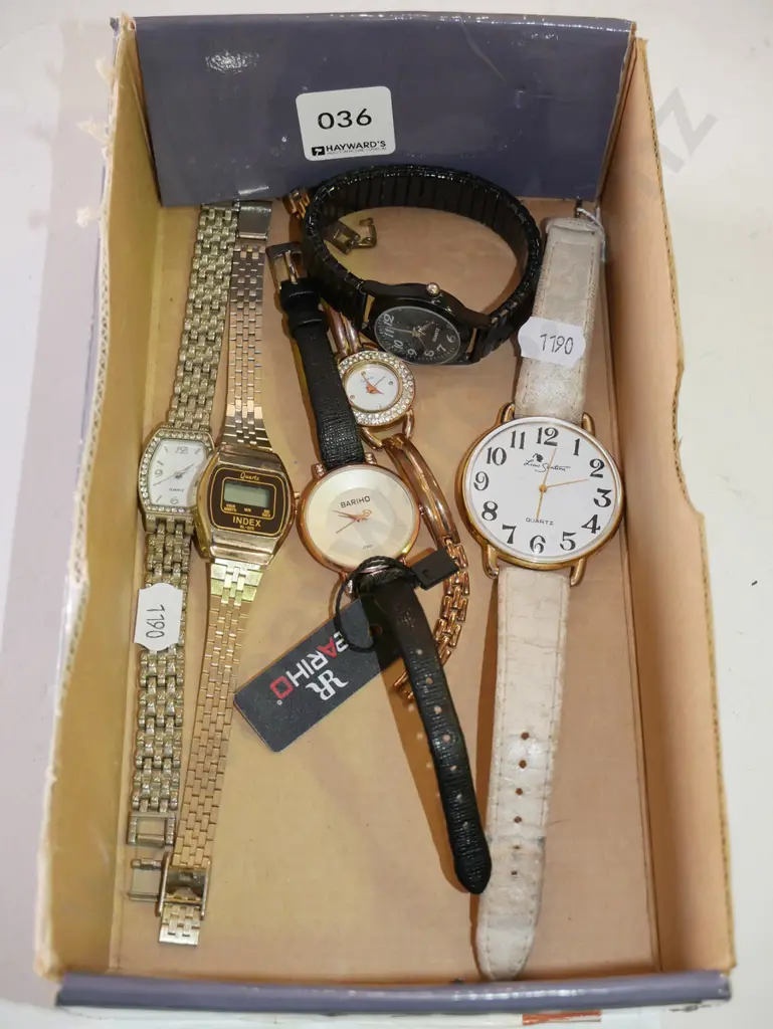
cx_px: 386
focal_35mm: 50
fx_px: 1487
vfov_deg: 38.2
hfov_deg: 29.1
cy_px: 514
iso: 1600
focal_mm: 25
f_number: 6.3
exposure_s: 1/80
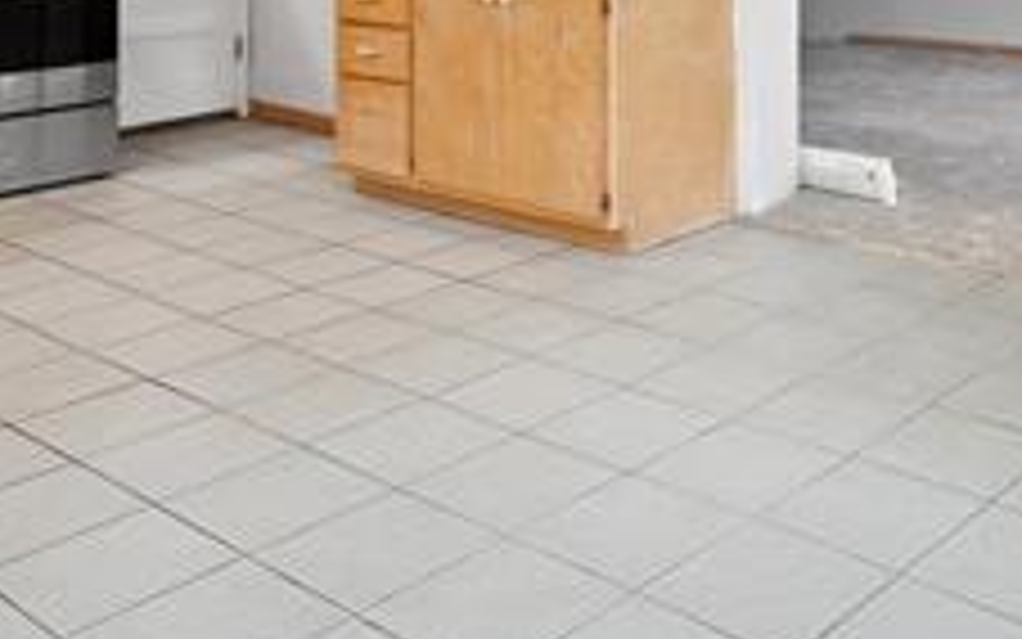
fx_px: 1282
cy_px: -144
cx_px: 788
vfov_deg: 25.0
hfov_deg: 41.9
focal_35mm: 46
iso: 200
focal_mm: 16
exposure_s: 1/2
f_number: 7.1
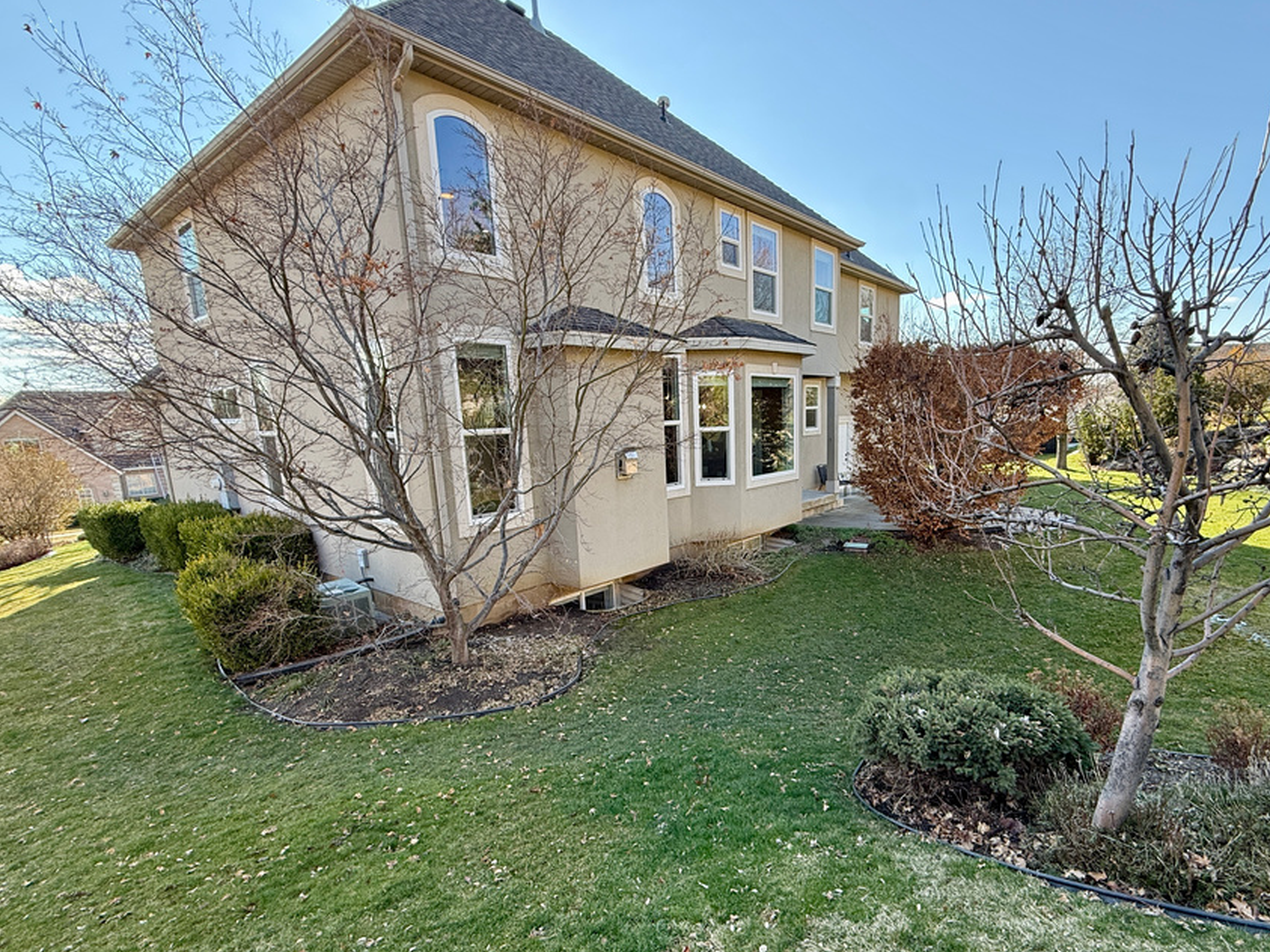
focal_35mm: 17
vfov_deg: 74.5
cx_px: 720
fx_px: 624
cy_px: 524
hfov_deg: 90.5
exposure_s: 1/241
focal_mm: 2.22
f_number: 2.2
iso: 64
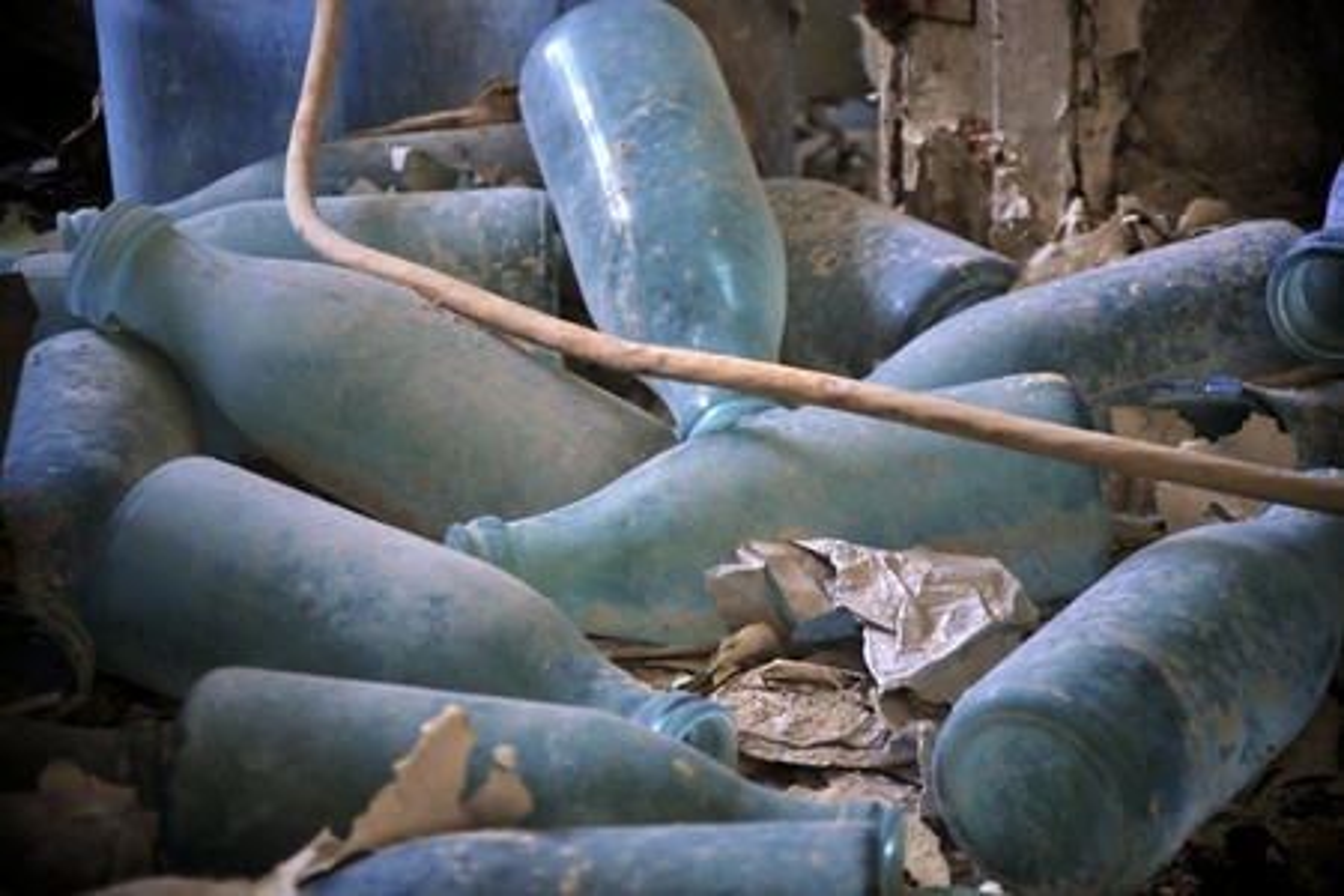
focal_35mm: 158
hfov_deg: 13.0
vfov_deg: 8.7
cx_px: 672
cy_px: 448
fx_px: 5880
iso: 2200
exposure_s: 1/30
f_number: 5.6
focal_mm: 105
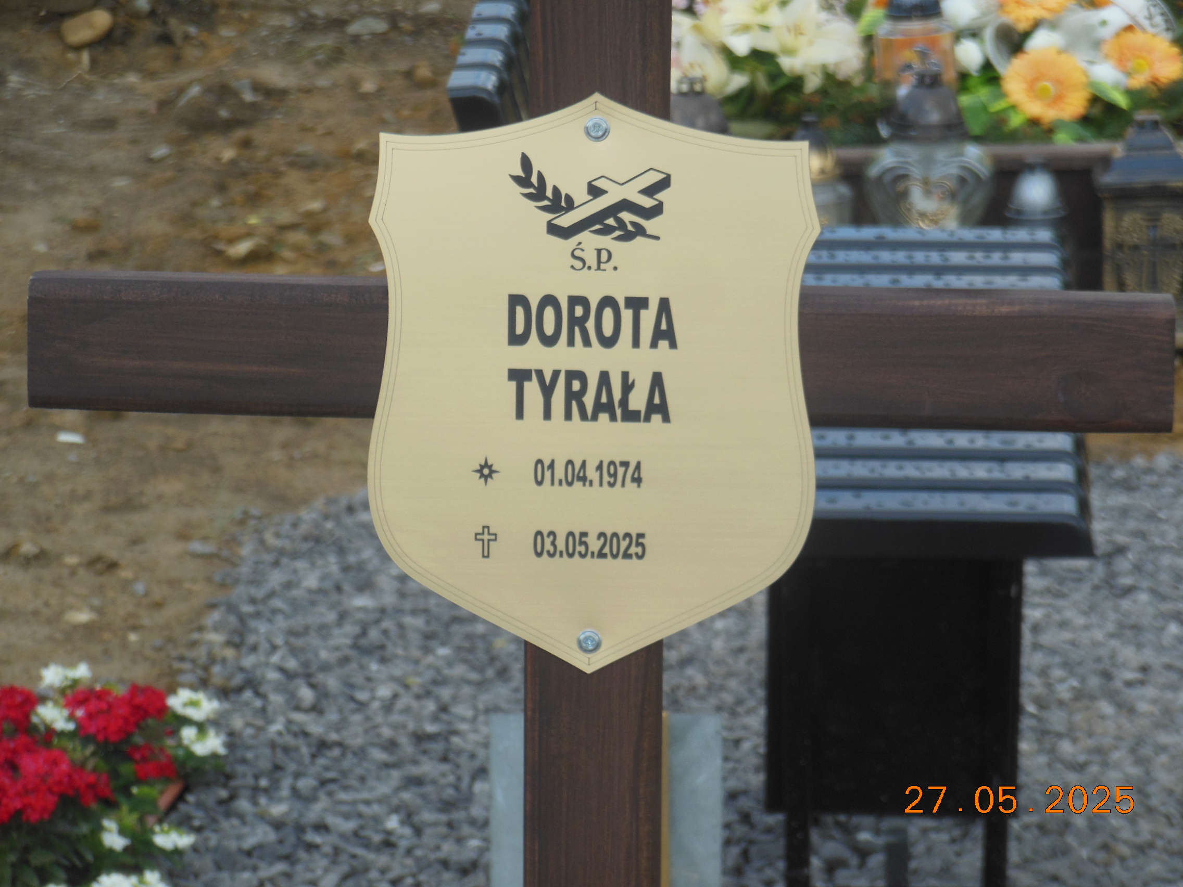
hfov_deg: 11.8
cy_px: 444
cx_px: 592
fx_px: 5707
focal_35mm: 167
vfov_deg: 8.9
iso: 125
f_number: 5.4
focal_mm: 29.8
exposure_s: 1/320
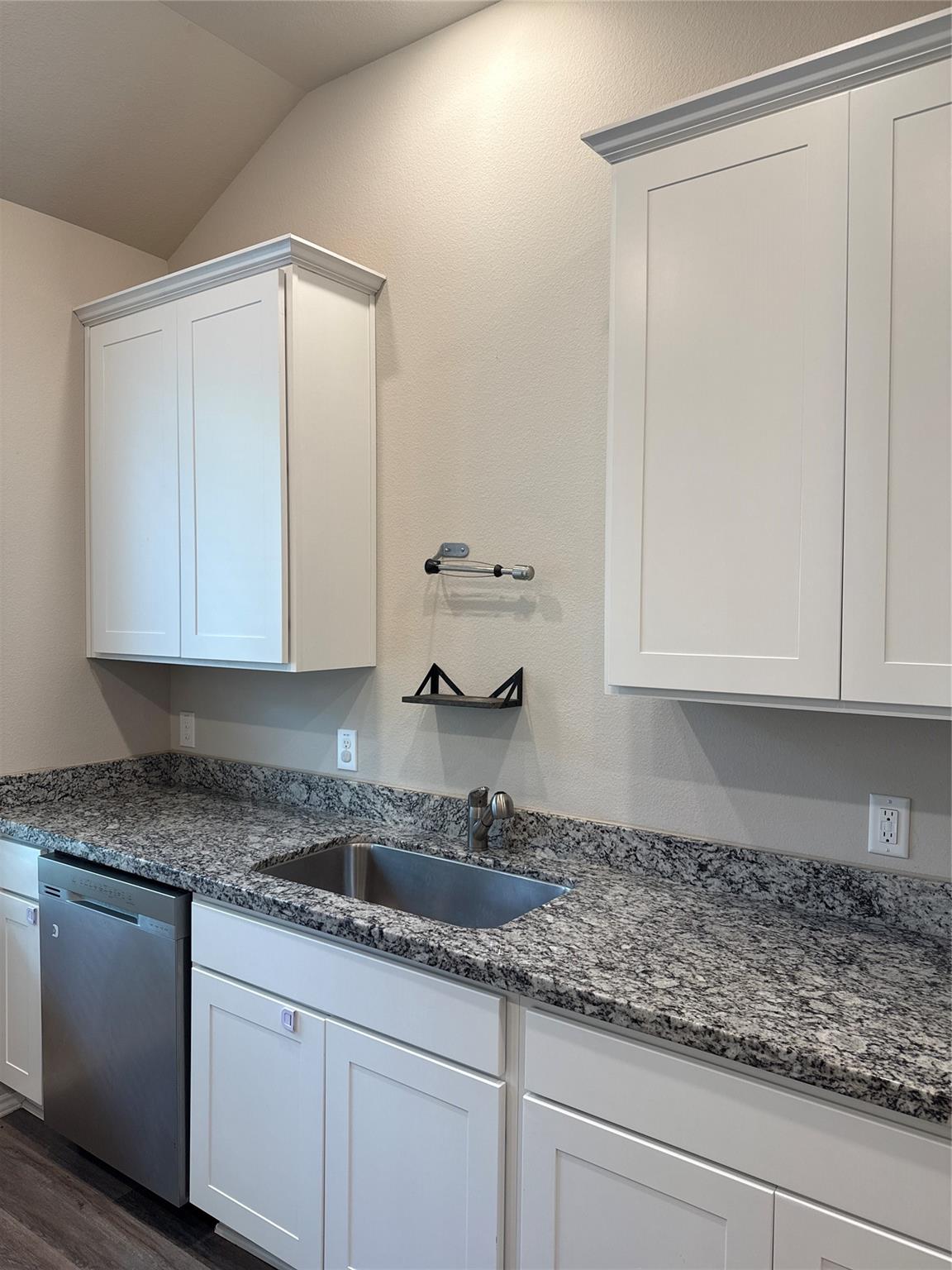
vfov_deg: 71.6
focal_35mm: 24
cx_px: 476
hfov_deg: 56.8
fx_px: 880
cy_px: 635
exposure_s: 1/120
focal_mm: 6.76
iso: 160
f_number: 1.78
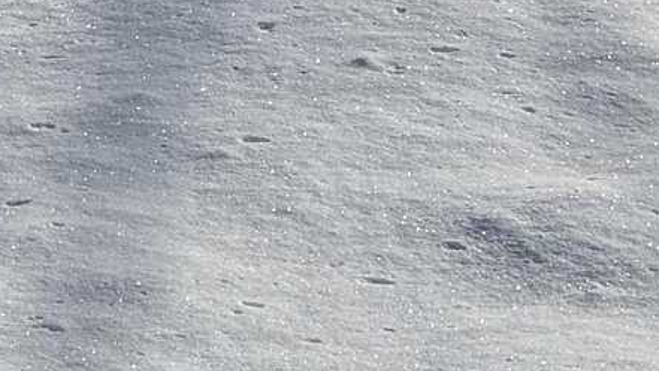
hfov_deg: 11.8
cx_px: 105
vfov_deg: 6.0
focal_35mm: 182
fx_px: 3180
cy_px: -869
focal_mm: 6.76
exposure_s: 1/11905
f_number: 1.78
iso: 80
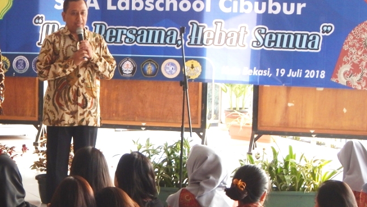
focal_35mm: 105
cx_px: 122
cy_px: 109
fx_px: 1022
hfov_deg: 20.3
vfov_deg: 11.5
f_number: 4
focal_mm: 10.9
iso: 125
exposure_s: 1/50
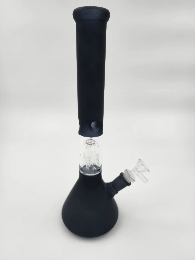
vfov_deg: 73.9
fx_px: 173
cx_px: 98
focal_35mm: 23
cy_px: 130
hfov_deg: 58.9
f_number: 1.8
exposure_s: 1/180
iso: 20
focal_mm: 6.4
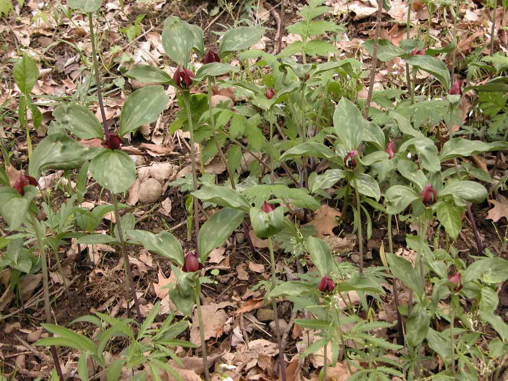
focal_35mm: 62
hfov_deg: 31.2
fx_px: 910
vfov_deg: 23.7
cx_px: 254
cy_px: 190
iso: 100
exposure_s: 1/80.2
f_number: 3.2
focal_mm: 15.7
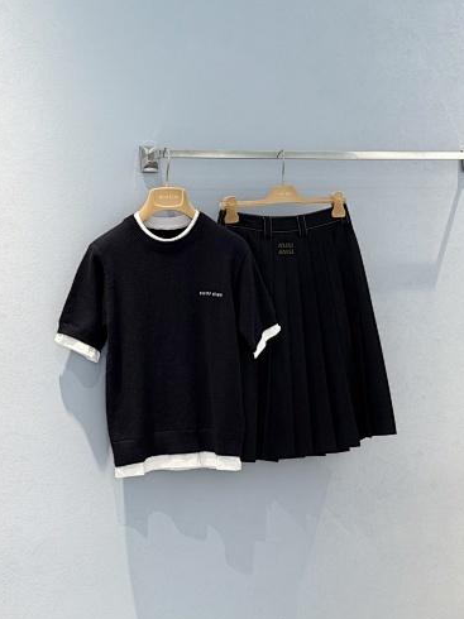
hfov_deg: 29.7
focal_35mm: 49
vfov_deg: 38.9
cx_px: 229
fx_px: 877
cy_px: 315
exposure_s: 1/165
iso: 100
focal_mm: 6.76
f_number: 1.78
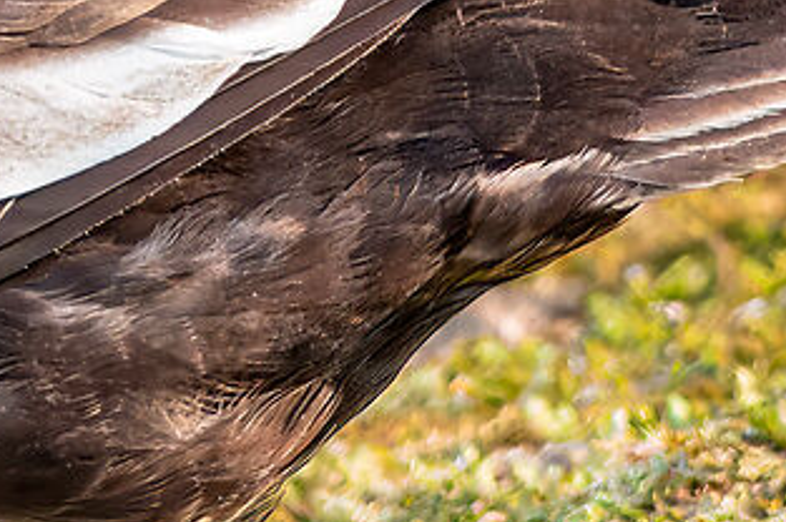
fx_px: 108484
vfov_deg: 0.3
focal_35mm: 4974
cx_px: -296
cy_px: -324
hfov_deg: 0.4
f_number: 8
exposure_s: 1/1000
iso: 10000
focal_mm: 648
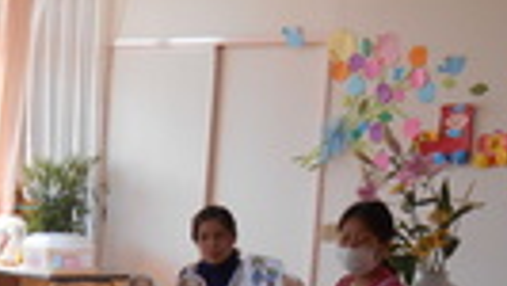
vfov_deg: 9.0
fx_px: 1776
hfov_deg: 15.6
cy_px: 419
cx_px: -103
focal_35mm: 132
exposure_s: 1/40
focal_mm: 8.3
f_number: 4
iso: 80
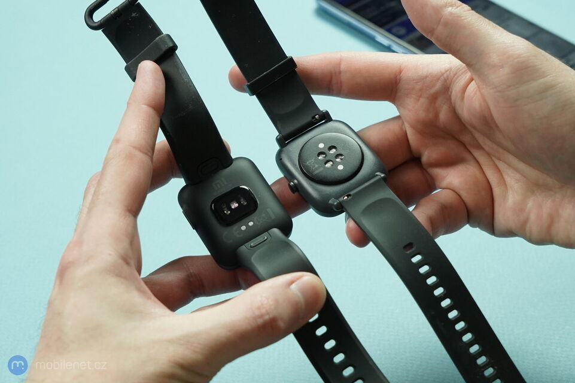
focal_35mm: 57
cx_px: 288
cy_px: 192
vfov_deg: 23.8
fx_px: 910
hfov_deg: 35.1
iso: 2500
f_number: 7.1
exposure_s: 1/160
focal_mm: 57
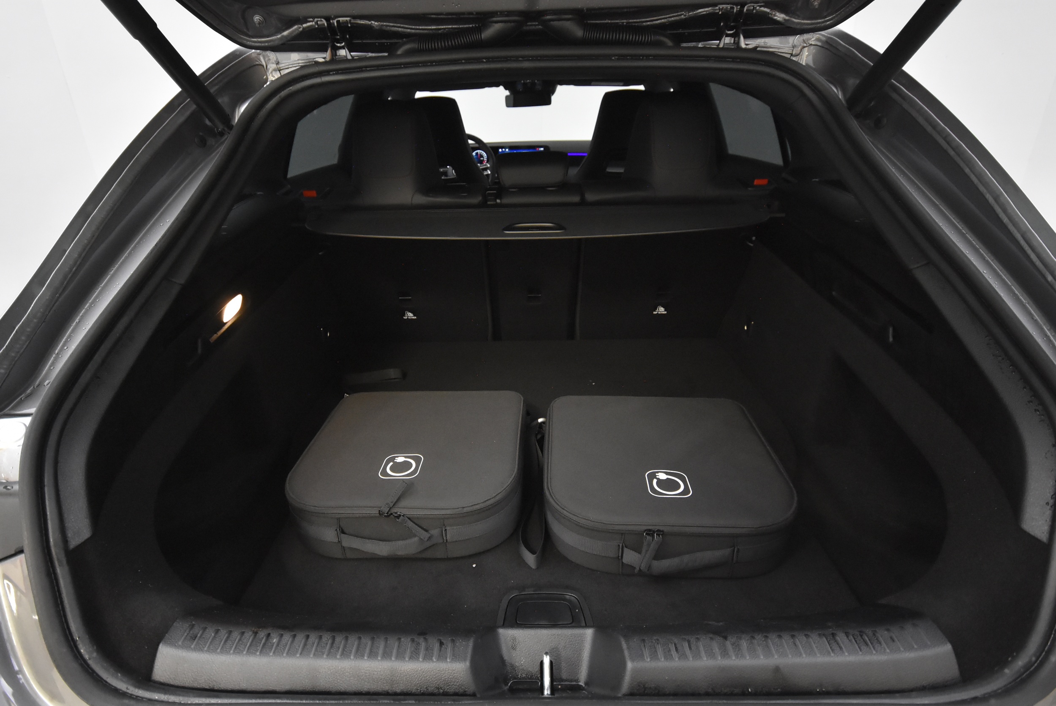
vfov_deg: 63.3
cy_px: 353
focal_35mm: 20
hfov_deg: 85.4
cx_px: 528
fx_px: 572
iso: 4000
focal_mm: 13
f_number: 4.5
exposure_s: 1/60
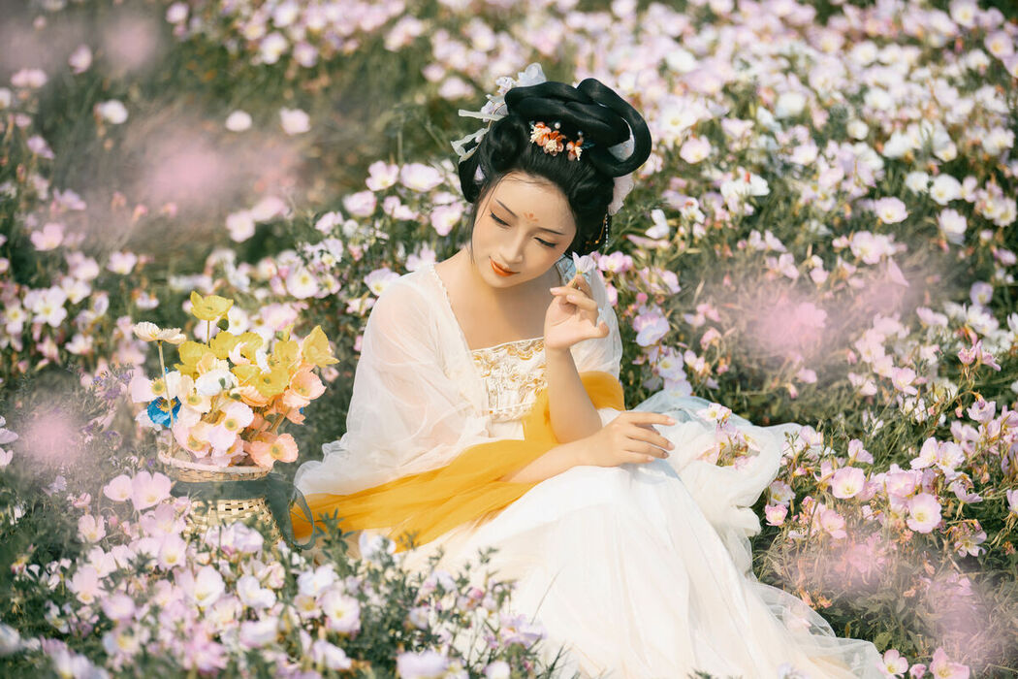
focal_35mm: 125
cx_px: 509
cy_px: 340
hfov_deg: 16.4
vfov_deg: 11.0
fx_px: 3534
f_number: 2.8
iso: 200
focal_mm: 125
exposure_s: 1/5000
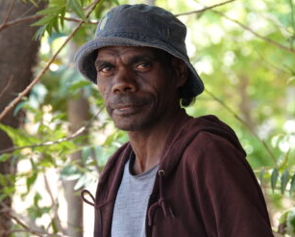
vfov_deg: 4.8
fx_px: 2839
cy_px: 122
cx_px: 127
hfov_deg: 5.9
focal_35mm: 325
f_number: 4
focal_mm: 97.49
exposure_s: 1/250
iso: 640
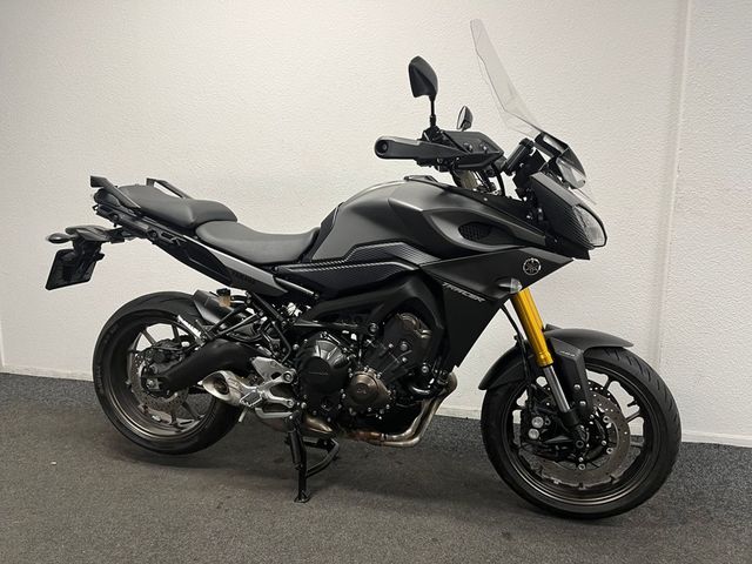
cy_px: 282
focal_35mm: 26
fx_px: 565
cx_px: 376
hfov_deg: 67.3
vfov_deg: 53.1
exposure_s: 1/50
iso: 80
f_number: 1.6
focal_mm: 5.1
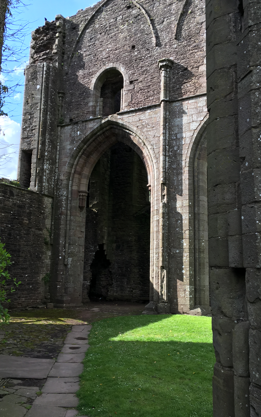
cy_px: 208
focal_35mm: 31
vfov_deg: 61.2
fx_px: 353
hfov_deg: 40.6
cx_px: 128
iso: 25
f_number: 2.2
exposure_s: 1/381
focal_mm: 4.15
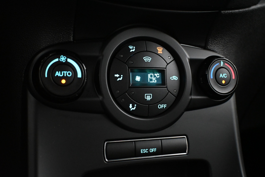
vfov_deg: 35.5
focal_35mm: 38
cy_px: 88
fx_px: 276
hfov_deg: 51.3
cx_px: 132
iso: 8000
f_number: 4.2
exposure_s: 1/40
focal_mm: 25
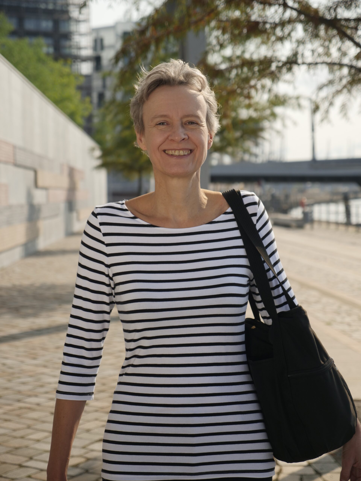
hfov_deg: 21.0
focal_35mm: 70
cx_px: 180
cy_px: 240
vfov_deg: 27.8
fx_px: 973
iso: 200
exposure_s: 1/125
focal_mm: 35
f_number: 2.8
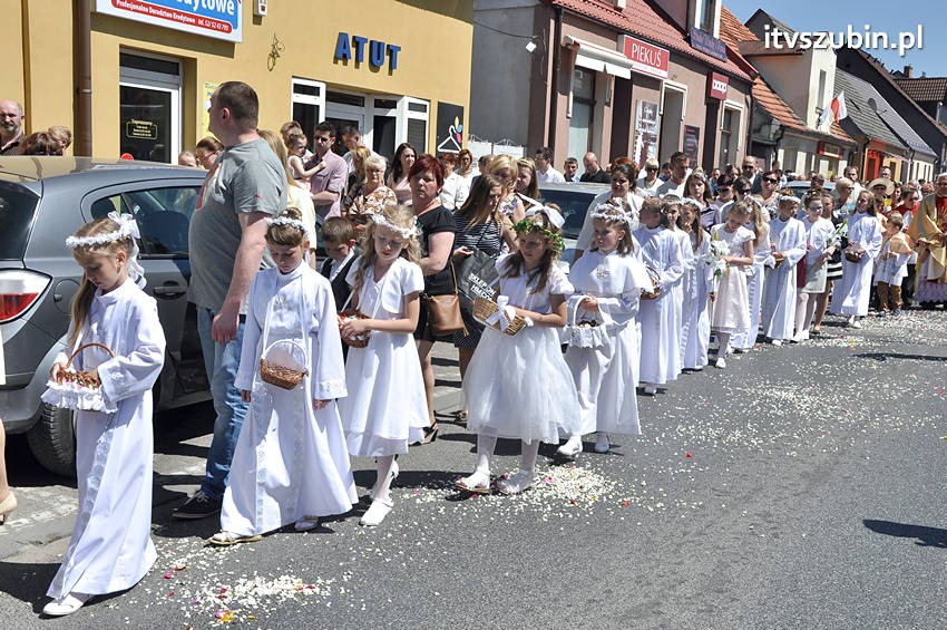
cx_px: 474
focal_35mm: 42
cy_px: 315
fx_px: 1104
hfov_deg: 46.4
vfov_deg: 31.8
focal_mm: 28
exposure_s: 1/640
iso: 400
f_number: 13
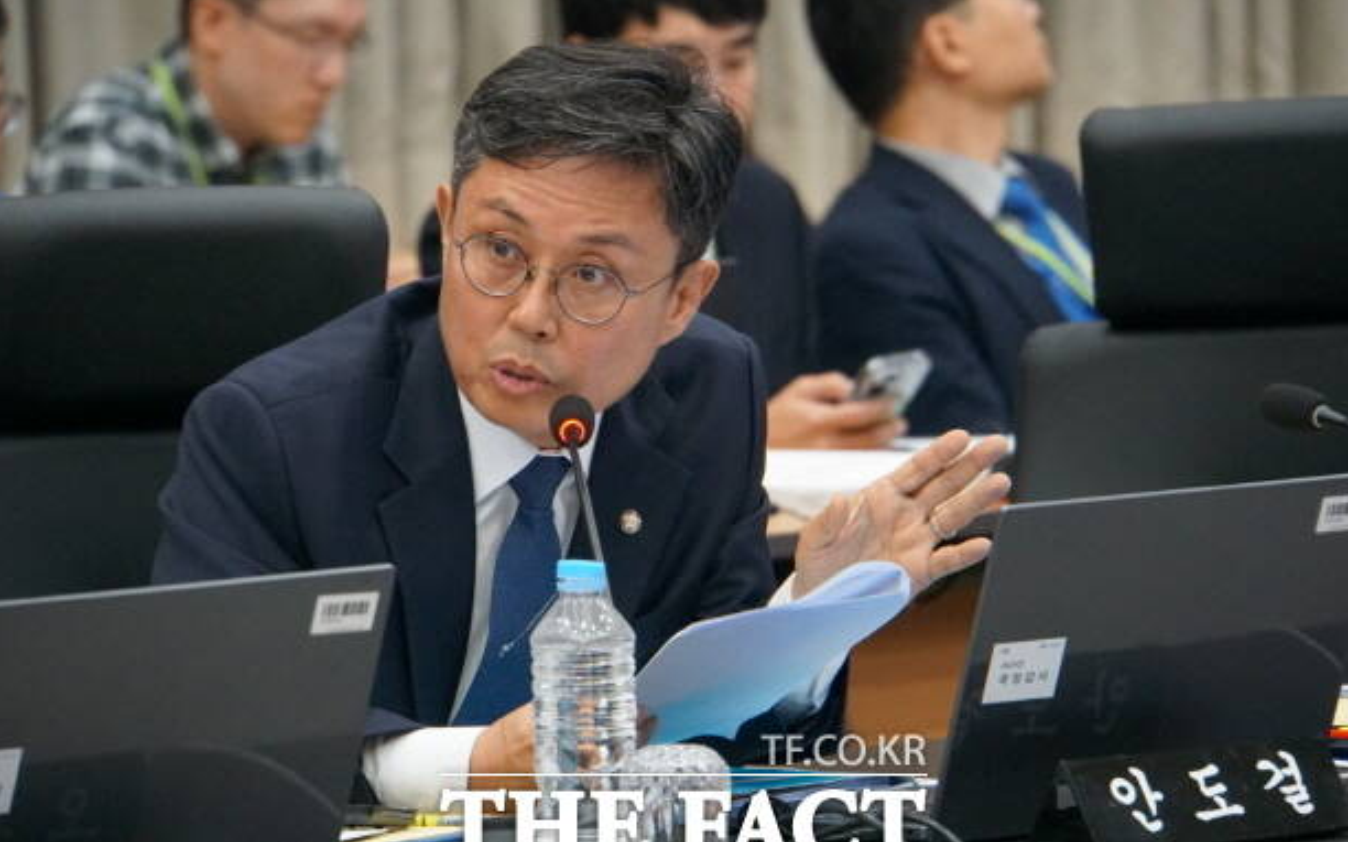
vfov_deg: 4.1
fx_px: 11752
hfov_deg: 6.6
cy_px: 431
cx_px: 683
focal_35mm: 320
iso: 6400
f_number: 6.3
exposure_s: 1/200
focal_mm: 200
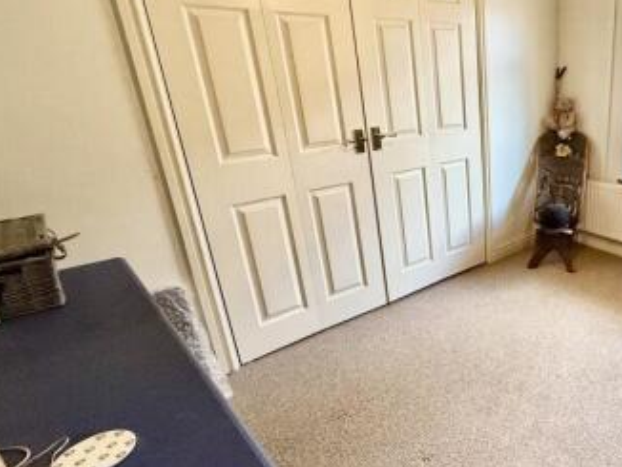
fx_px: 450
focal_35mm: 25
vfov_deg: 54.9
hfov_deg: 60.2
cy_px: 218
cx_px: 545
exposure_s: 1/100
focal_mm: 2.22
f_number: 2.2
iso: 320
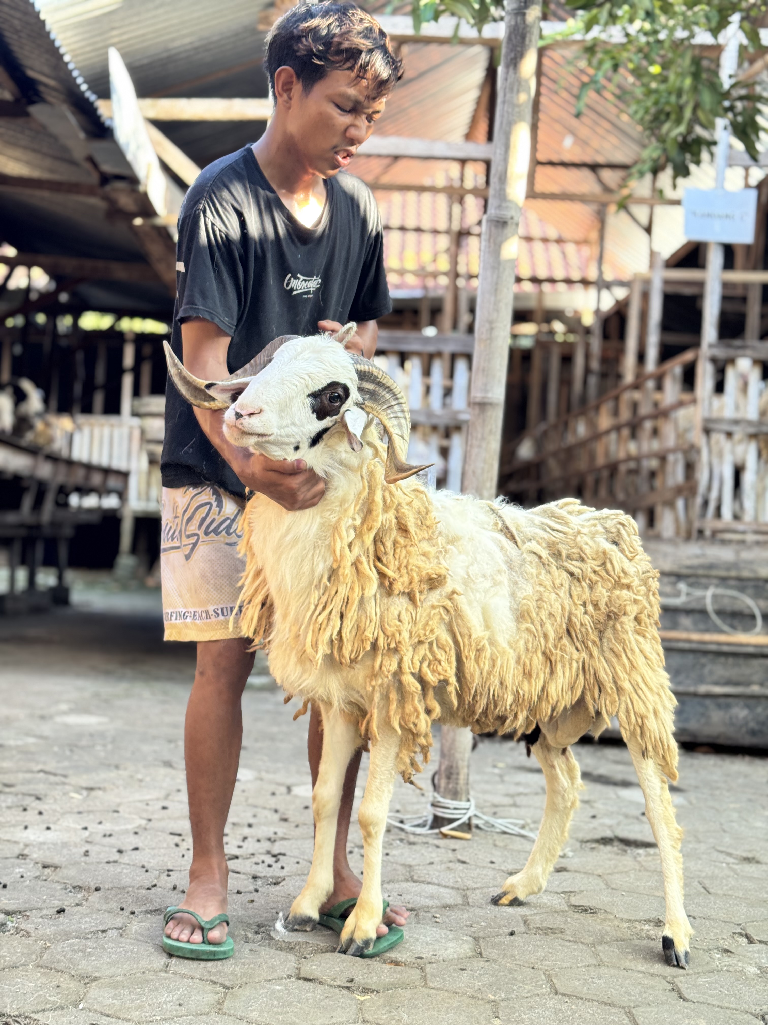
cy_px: 512
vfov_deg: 39.7
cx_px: 384
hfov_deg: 30.3
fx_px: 1420
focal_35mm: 48
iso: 100
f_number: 1.78
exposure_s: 1/69
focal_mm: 6.76
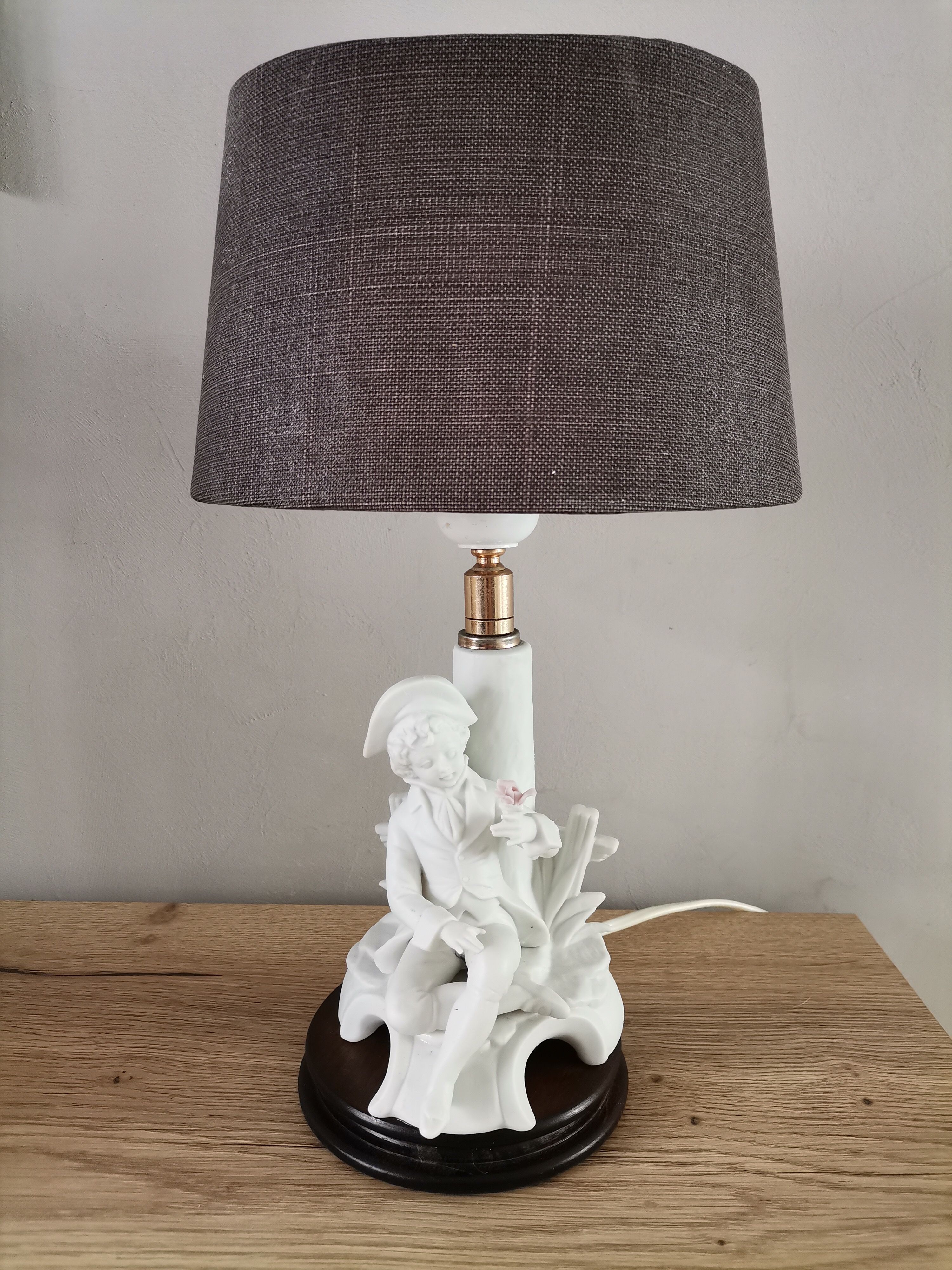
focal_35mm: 26
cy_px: 635
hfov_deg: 53.1
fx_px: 953
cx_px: 476
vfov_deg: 67.3
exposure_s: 1/30
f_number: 1.8
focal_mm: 4.75
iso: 400
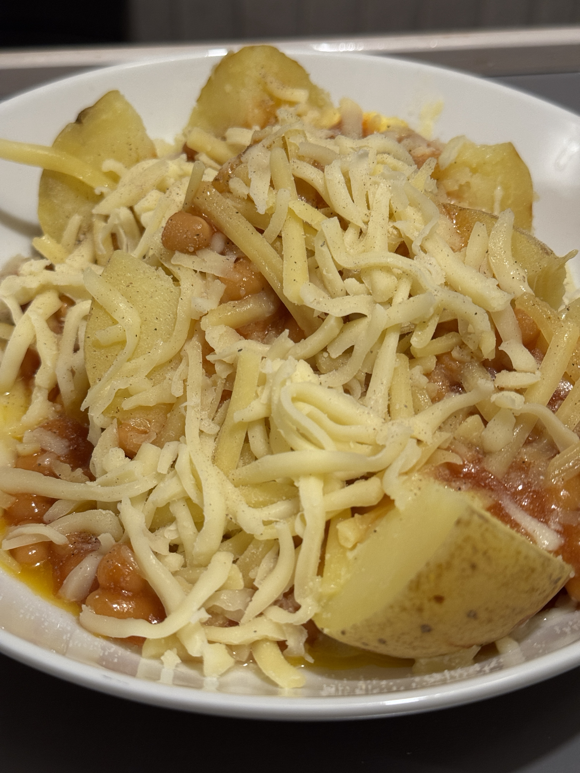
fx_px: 1072
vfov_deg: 39.7
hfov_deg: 30.3
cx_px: 290
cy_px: 386
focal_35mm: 48
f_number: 1.78
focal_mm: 6.76
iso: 160
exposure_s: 1/50
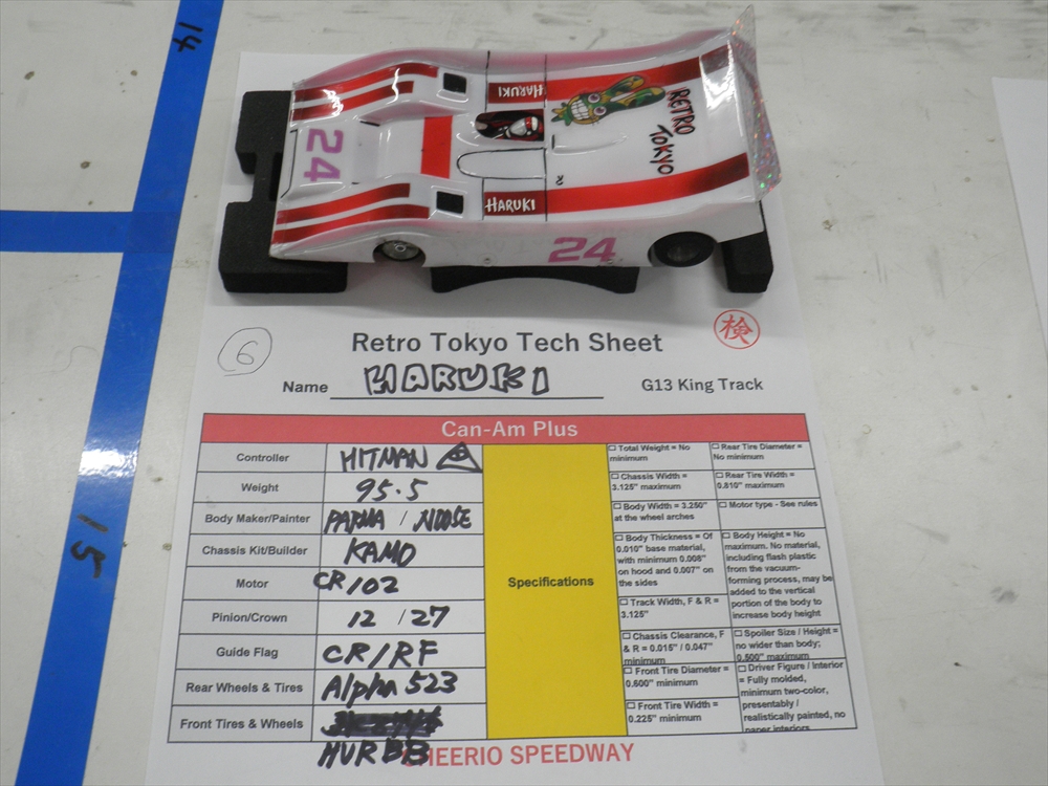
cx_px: 524
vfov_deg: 41.8
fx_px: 1029
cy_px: 393
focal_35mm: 34
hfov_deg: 54.0
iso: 160
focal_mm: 6.1
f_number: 3.5
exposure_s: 1/30
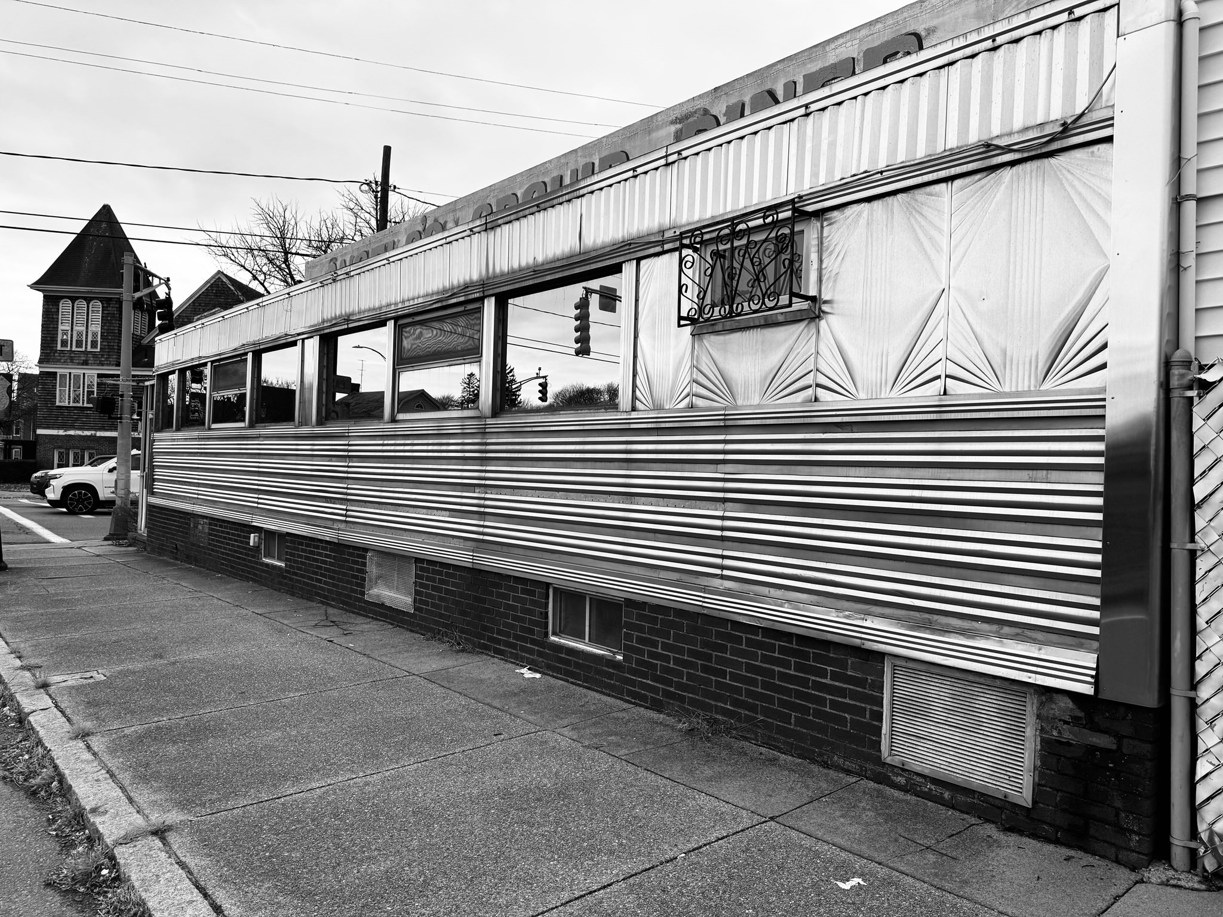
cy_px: 458
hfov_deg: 71.6
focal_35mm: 24
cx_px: 612
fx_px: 848
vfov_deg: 56.8
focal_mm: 6.76
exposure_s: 1/1488
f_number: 1.78
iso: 80
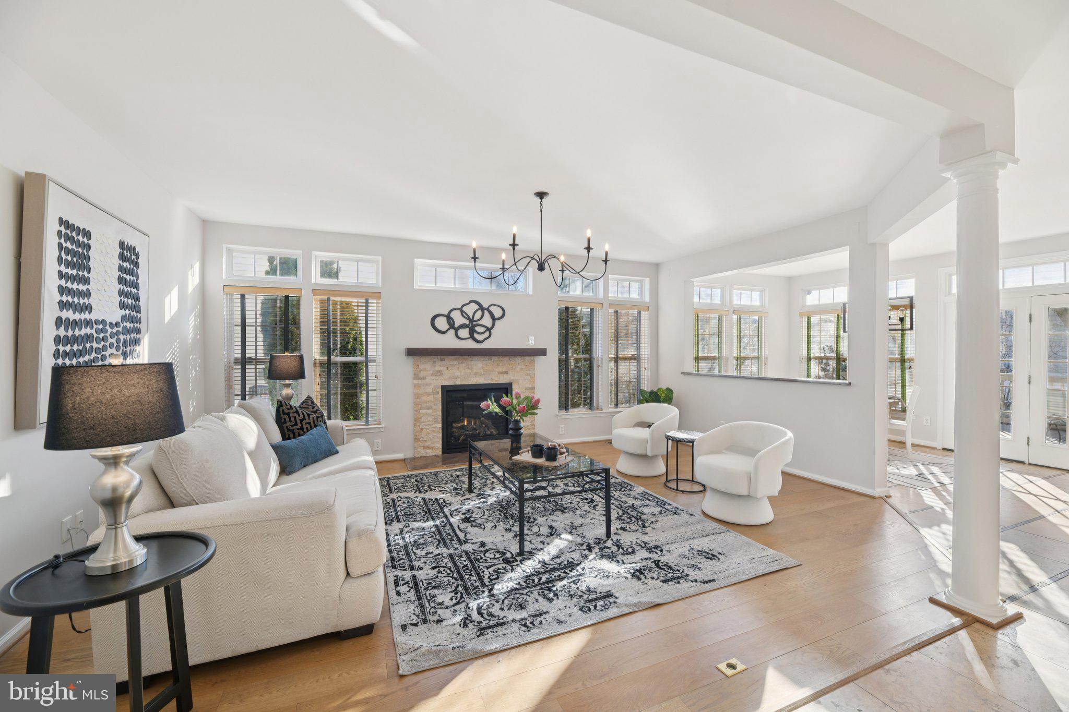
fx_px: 416
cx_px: 534
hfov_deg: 104.3
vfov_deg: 81.2
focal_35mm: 14
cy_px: 356
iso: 160
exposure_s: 1/15
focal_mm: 14
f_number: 8
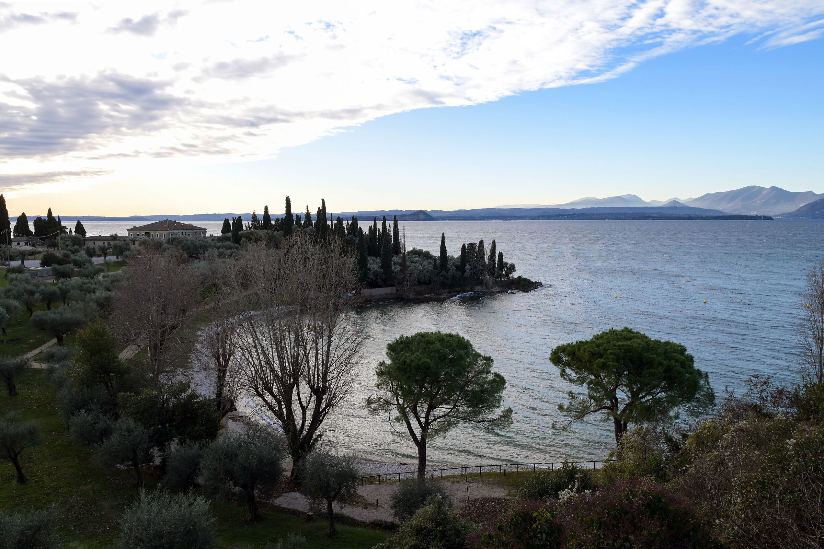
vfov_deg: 53.1
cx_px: 412
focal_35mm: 24
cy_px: 274
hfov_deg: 73.7
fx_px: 549
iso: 100
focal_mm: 16
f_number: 8
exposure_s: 1/100
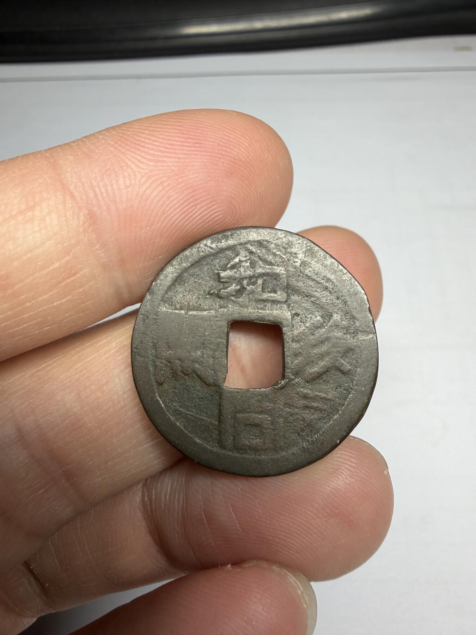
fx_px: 477
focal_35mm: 26
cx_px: 238
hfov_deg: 53.1
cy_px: 318
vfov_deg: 67.3
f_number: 2.2
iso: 64
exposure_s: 1/121
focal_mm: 2.22
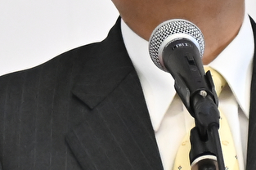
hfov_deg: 3.2
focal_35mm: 644
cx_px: 117
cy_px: 85
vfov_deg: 2.1
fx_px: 4575
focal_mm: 70
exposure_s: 1/200
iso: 2500
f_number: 2.8
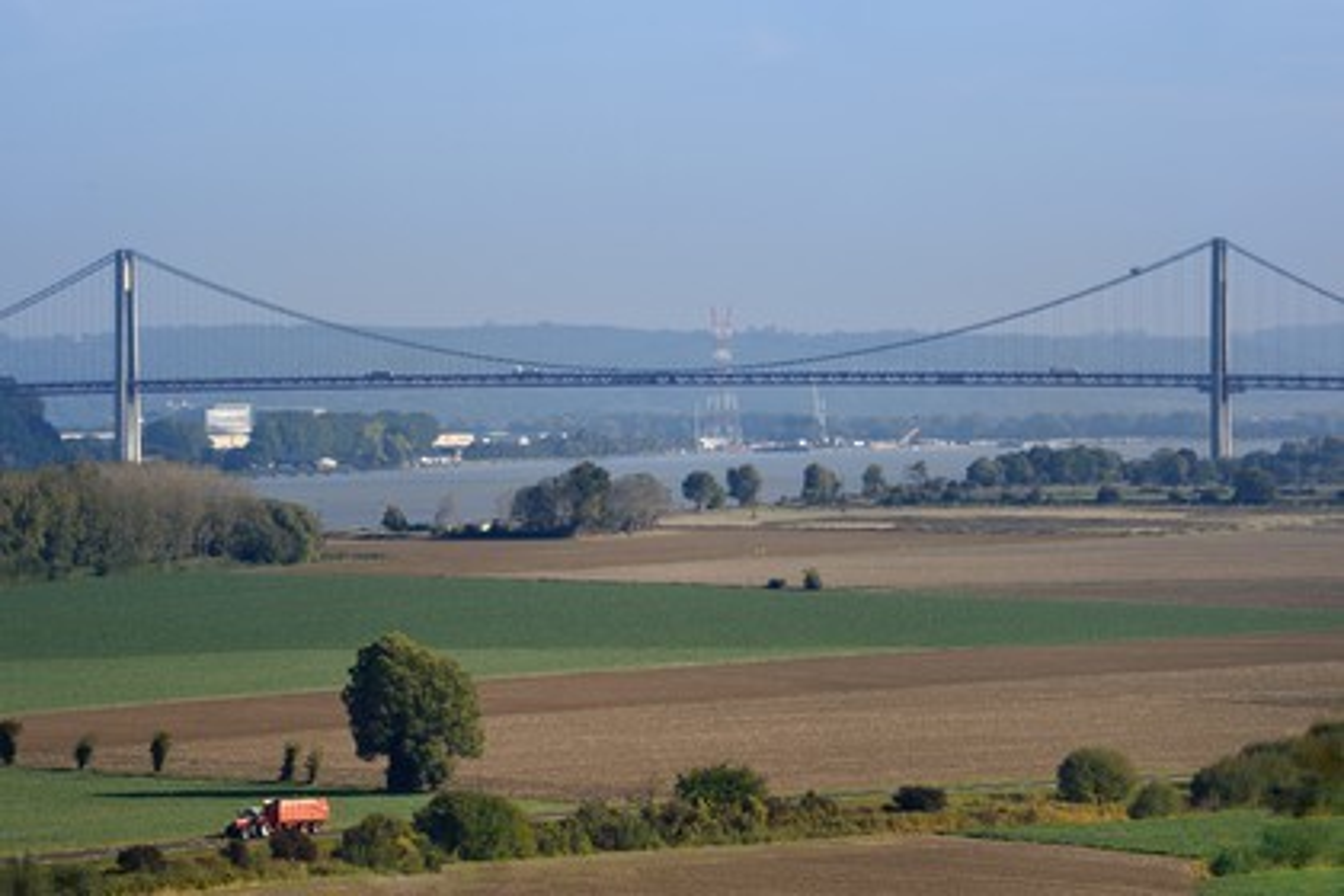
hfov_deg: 10.3
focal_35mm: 200
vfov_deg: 6.9
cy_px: 448
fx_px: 7466
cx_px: 672
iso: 200
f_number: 11
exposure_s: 1/250
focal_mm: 200
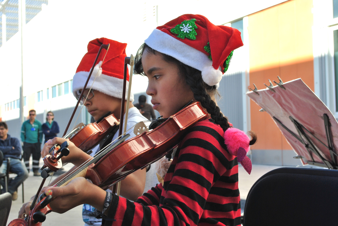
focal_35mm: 57
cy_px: 113
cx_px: 169
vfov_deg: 23.8
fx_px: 536
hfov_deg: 35.0
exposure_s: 1/160
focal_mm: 38
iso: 200
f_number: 9
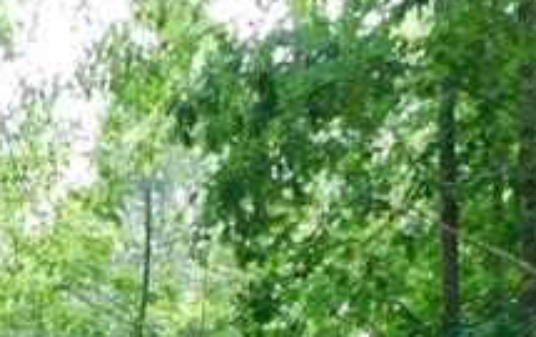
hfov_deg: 17.5
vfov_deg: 9.4
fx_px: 1697
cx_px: -10
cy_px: 941
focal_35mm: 116
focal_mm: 4
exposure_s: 1/125
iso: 125
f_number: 3
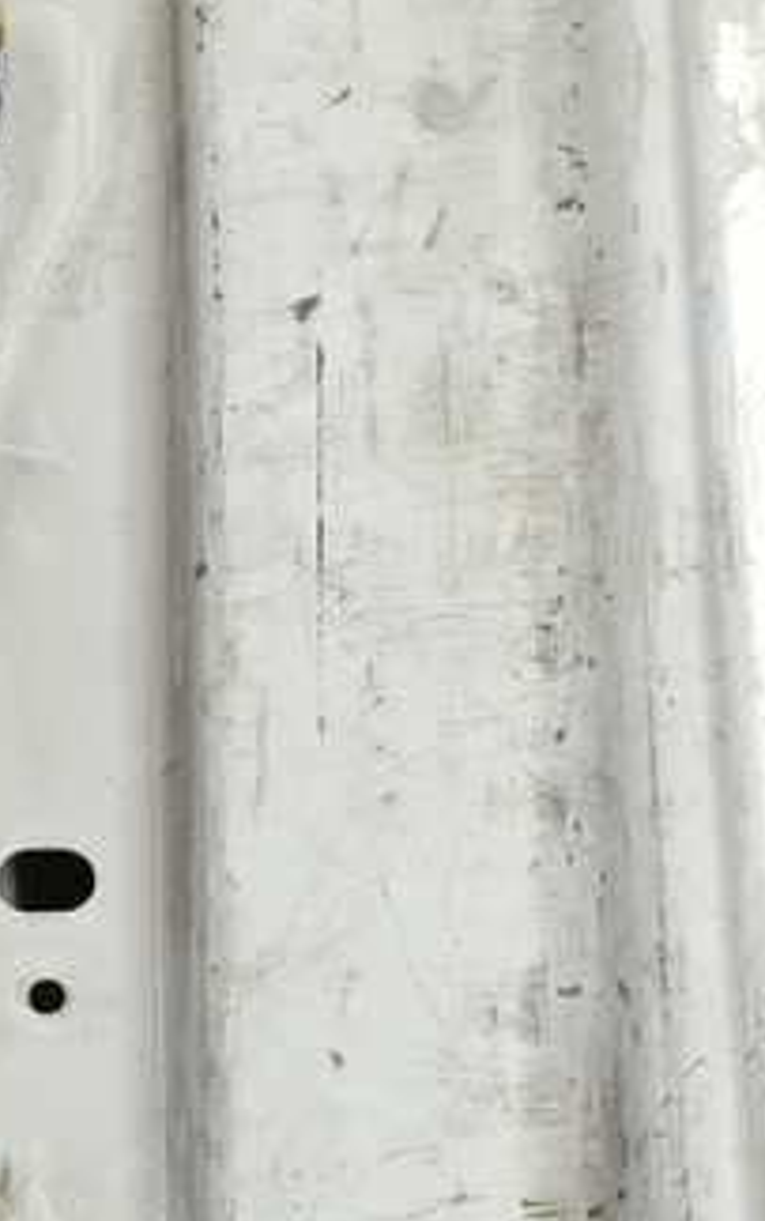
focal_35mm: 77
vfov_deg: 24.7
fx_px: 2564
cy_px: 1379
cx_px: -648
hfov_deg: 14.7
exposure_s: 1/100
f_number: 1.6
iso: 147
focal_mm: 4.11
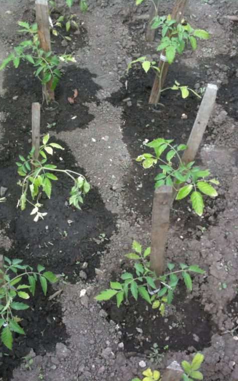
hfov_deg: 25.7
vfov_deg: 40.3
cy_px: 192
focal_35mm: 50
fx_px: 519
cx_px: 88
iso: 80
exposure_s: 1/120
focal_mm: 3.85
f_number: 2.8
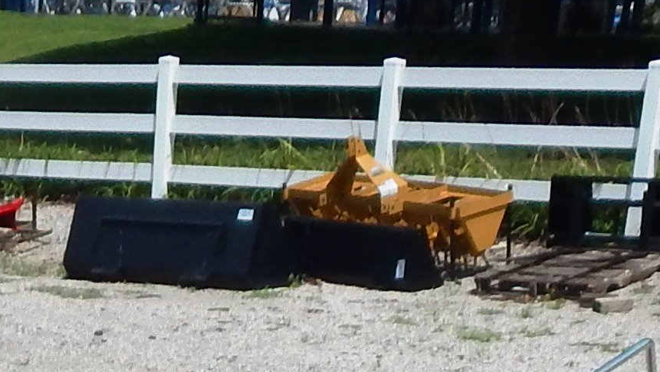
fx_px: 2258
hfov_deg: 16.2
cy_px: 1201
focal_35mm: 129
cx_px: -32
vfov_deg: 7.8
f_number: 6
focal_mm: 4
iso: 125
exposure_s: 1/800
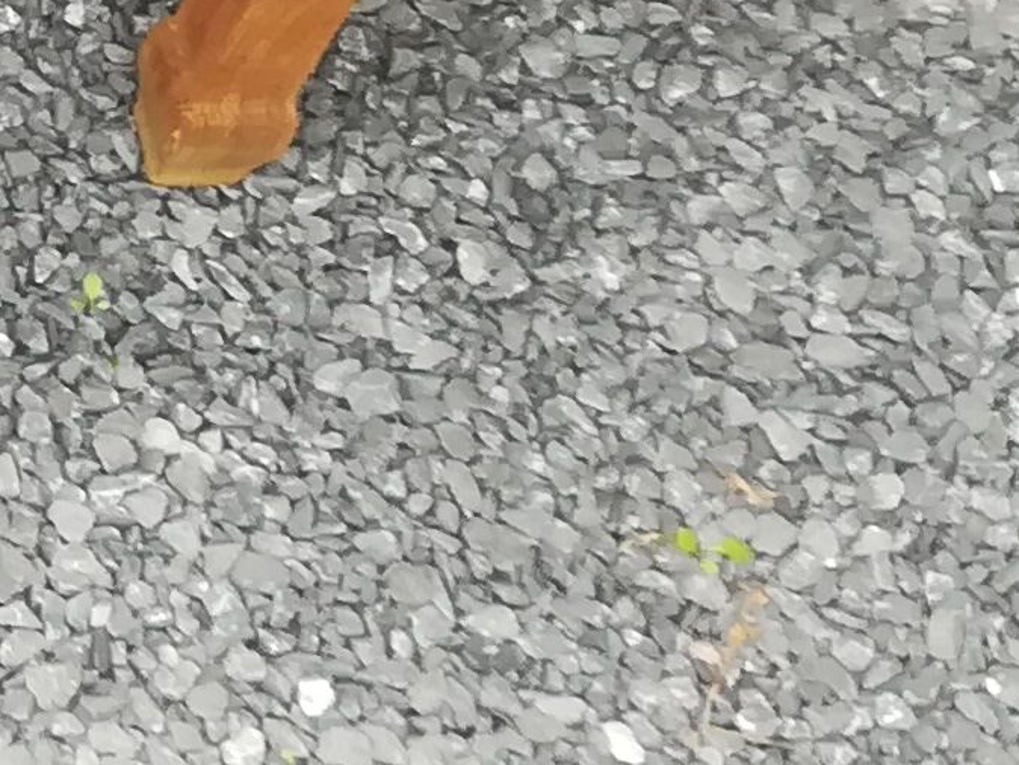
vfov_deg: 9.4
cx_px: -1259
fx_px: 4506
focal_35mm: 153
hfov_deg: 11.2
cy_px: -491
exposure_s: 1/100
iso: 80
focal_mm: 3.83
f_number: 2.2
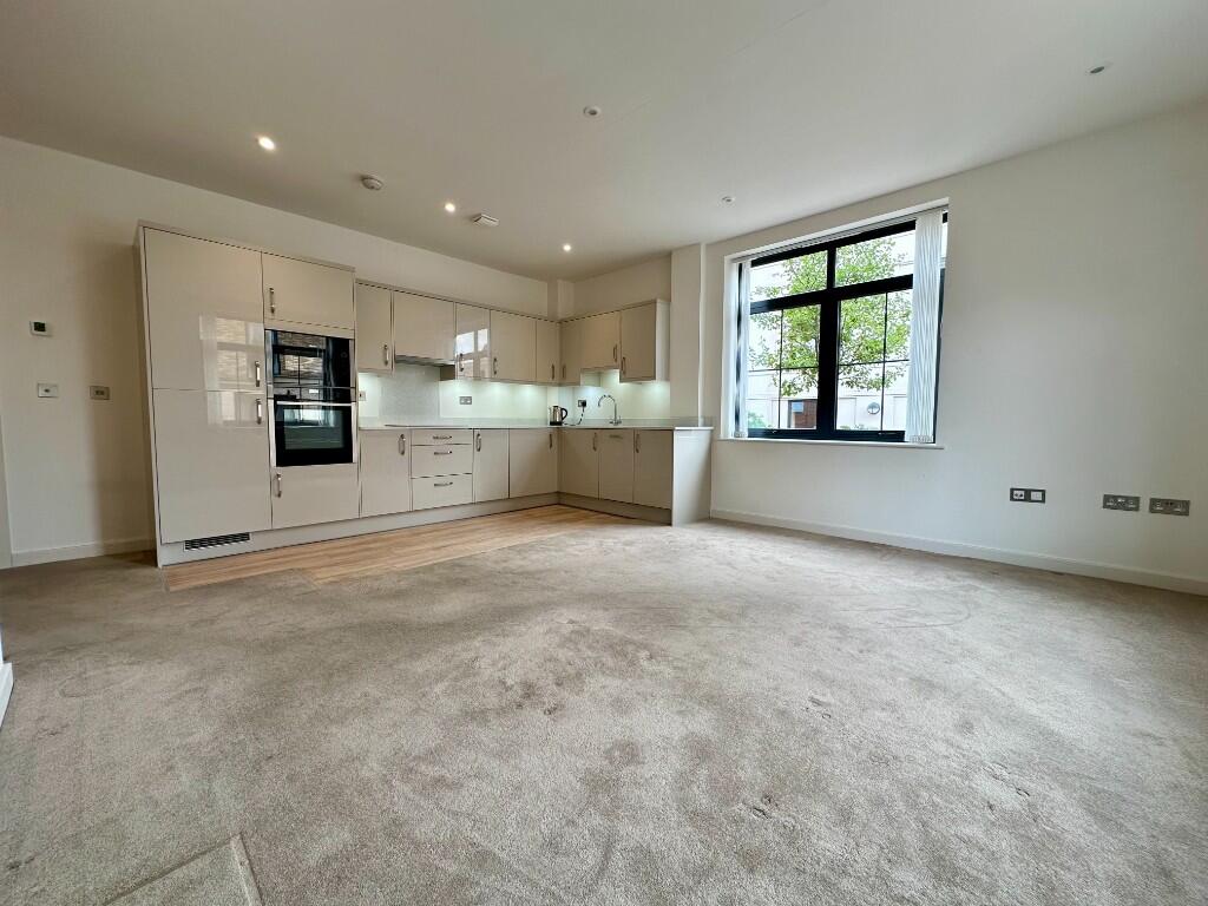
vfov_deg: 85.7
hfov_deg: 102.1
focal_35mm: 14
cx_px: 604
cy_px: 453
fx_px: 489
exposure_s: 1/100
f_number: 2.2
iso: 80
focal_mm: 2.22
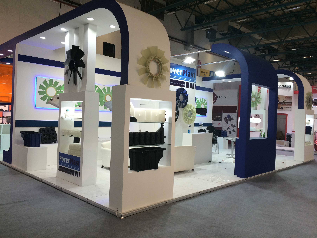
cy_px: 119
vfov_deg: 46.8
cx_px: 158
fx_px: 275
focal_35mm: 30
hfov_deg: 60.0
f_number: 2.2
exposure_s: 1/100
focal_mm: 4.12
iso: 64
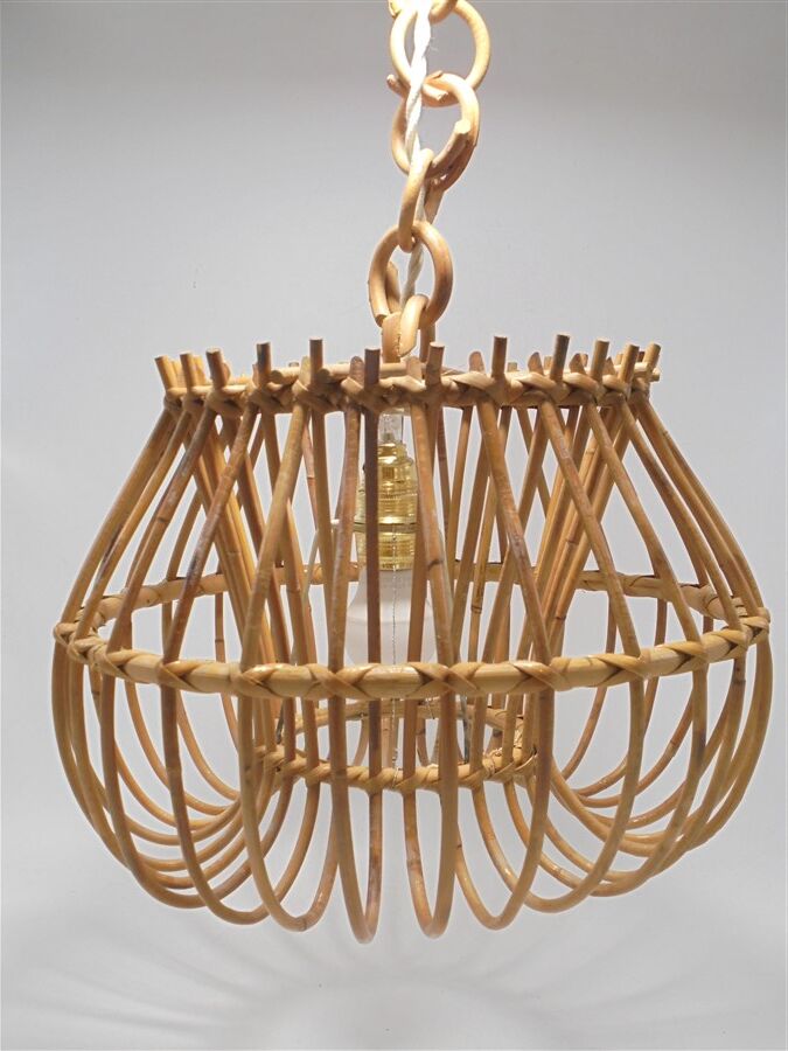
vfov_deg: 49.0
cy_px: 526
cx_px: 394
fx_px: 1153
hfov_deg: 37.7
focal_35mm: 38
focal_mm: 6.9
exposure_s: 1/30
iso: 200
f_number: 4.2
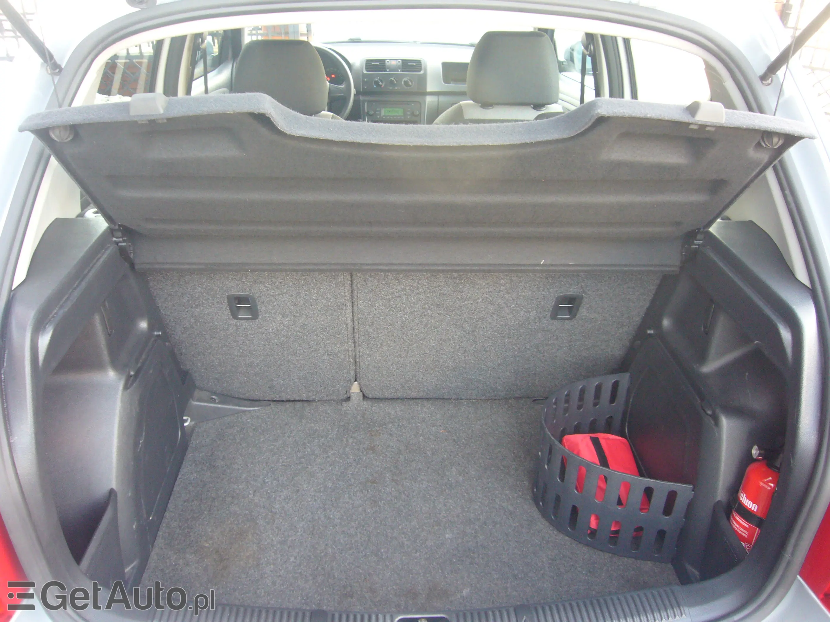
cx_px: 415
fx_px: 671
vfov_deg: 49.7
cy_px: 311
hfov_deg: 63.4
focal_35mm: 28
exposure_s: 1/15
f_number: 2.8
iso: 160
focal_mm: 4.6
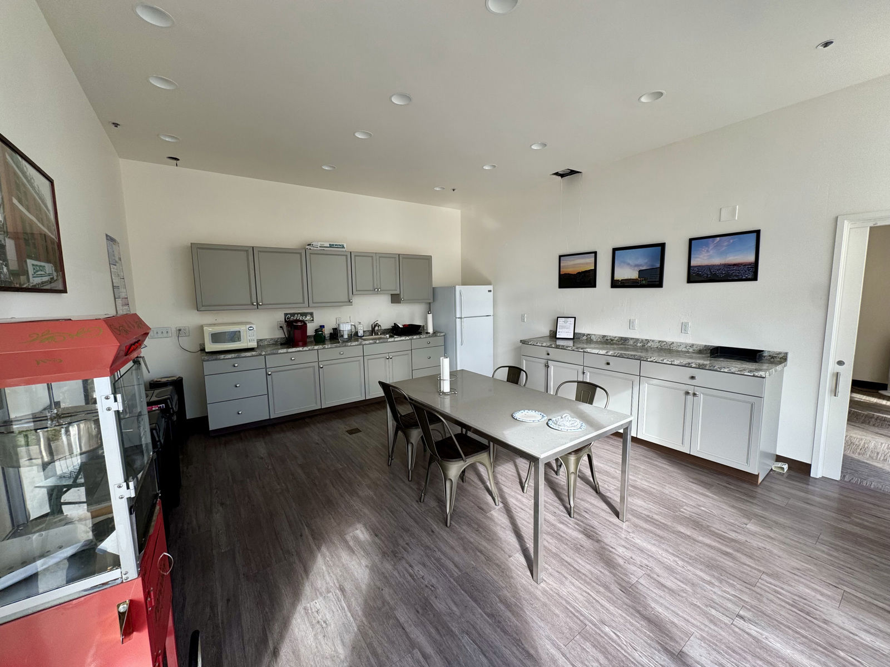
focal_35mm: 14
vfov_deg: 85.7
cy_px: 334
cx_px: 445
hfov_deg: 102.1
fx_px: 360
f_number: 2.2
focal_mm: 2.22
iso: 40
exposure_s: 1/108
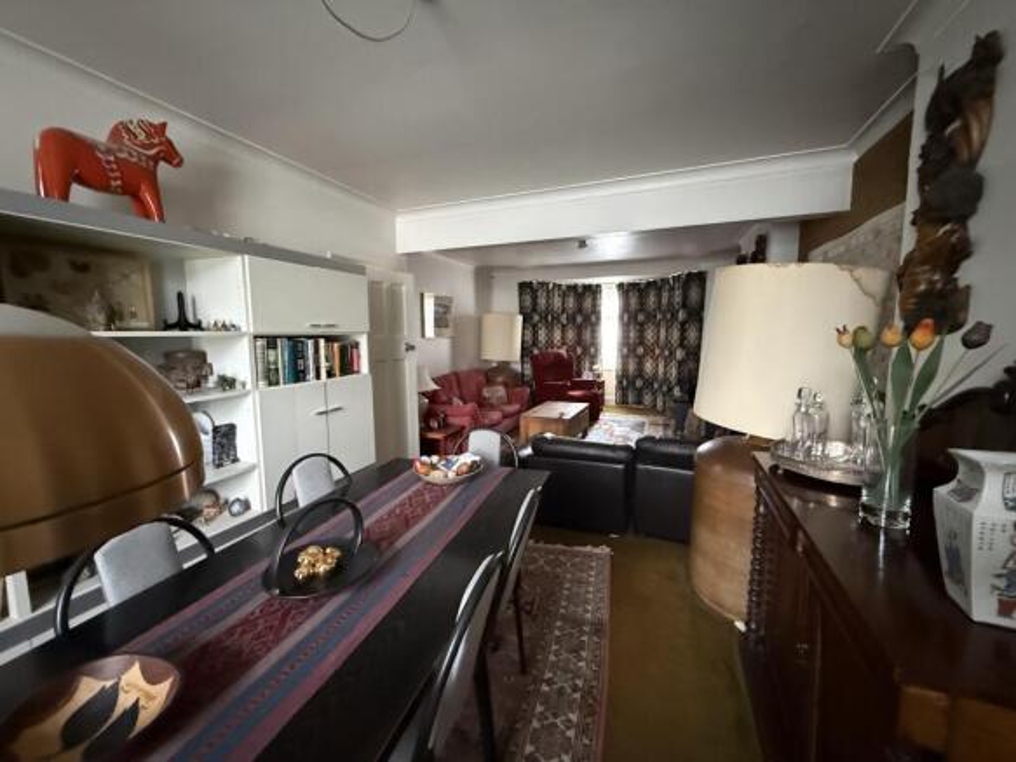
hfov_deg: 102.1
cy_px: 381
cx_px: 508
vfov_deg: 85.7
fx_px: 411
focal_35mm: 14
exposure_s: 1/40
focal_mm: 2.22
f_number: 2.2
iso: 1600
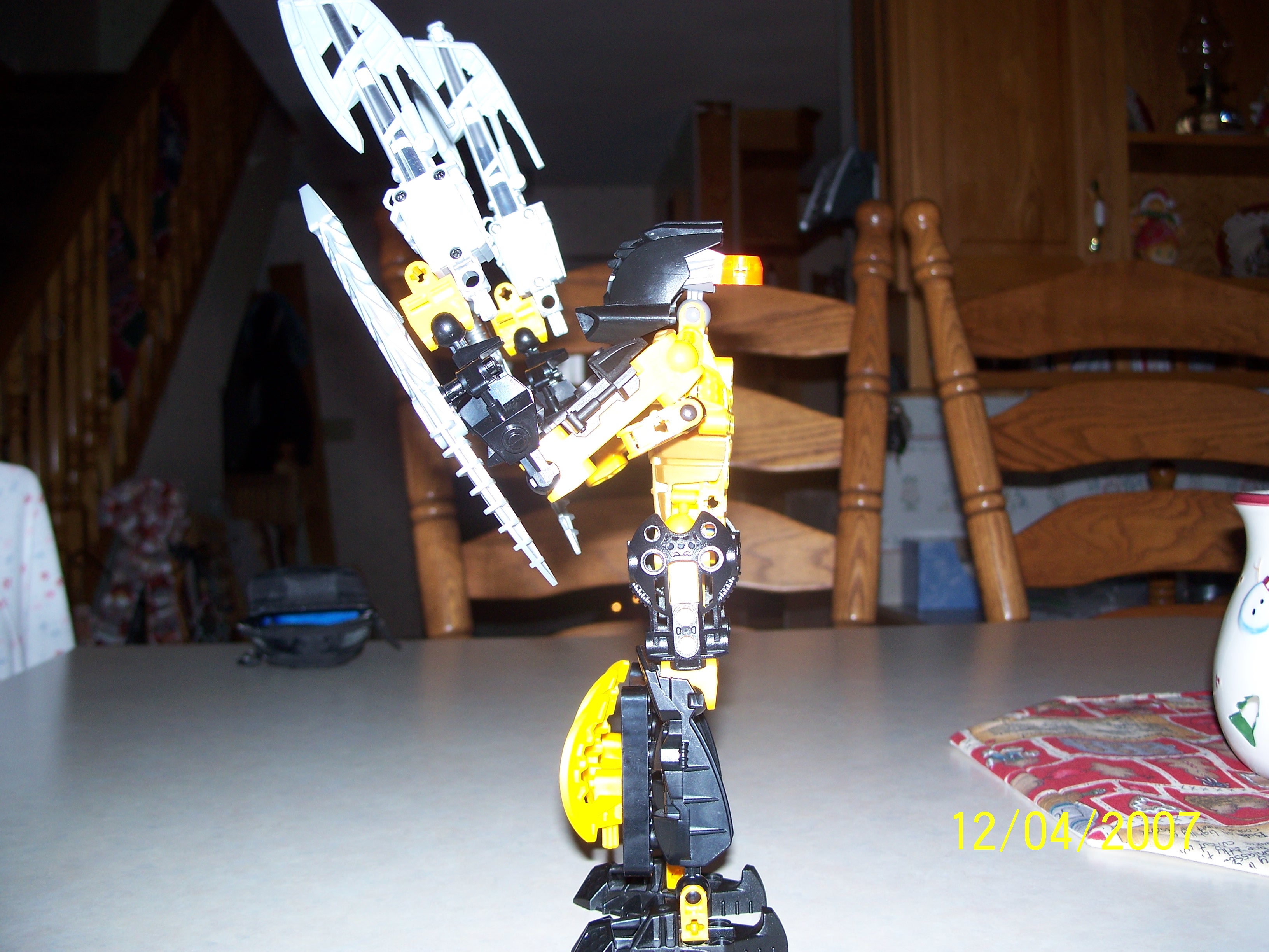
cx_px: 634
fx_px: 1356
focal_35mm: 37
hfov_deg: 50.1
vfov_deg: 38.7
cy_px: 476
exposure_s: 1/60
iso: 125
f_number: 2.8
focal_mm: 7.8
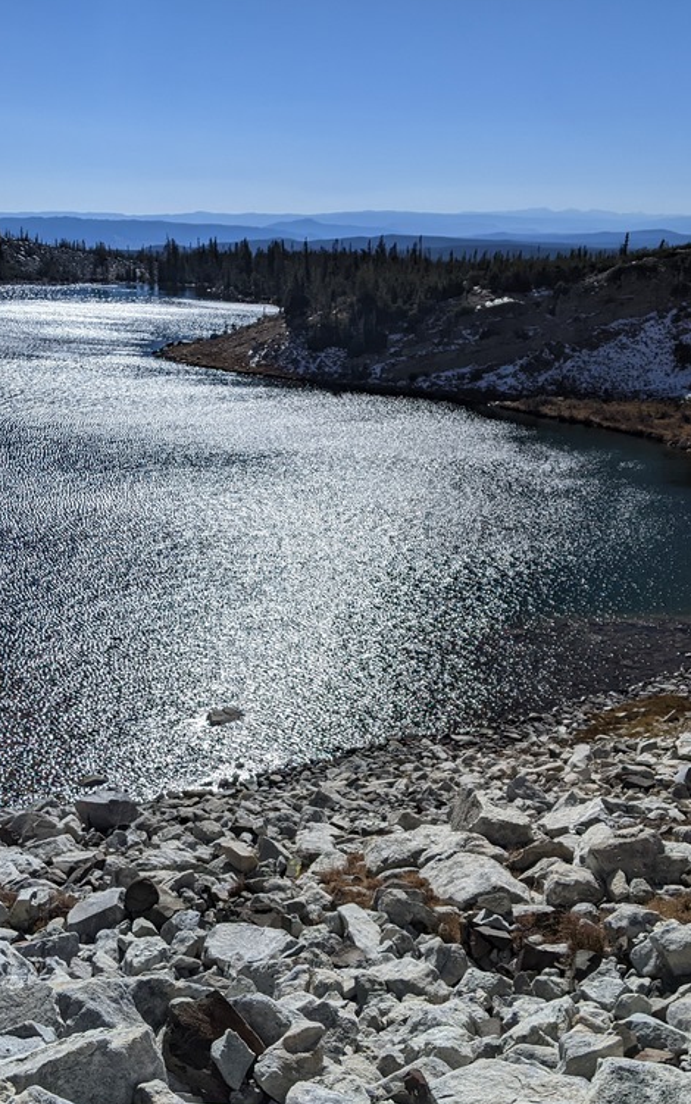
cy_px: 554
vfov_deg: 50.4
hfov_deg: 32.7
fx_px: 1174
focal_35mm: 39
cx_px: 269
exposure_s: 1/23255
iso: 80
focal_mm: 4.44
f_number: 1.8
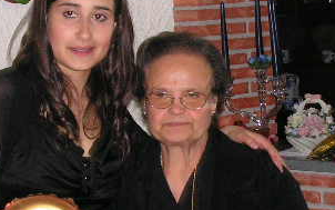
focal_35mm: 137
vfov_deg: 9.6
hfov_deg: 15.2
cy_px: 134
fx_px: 1251
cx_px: 144
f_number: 3.3
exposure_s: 1/60
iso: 200
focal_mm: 10.2
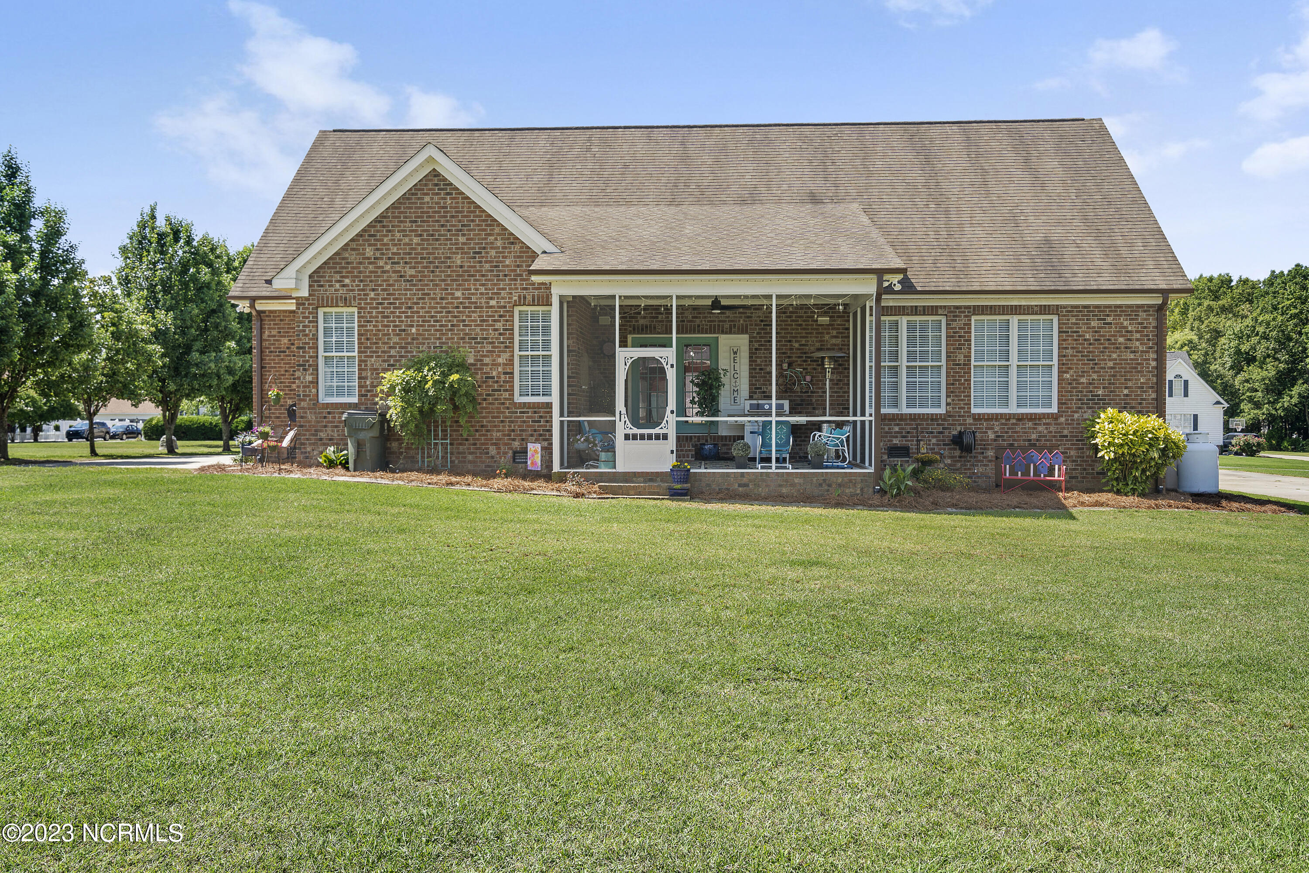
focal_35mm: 31
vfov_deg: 42.3
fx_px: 1127
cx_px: 654
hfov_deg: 60.3
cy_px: 436
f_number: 9
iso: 100
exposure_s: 1/30
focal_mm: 31
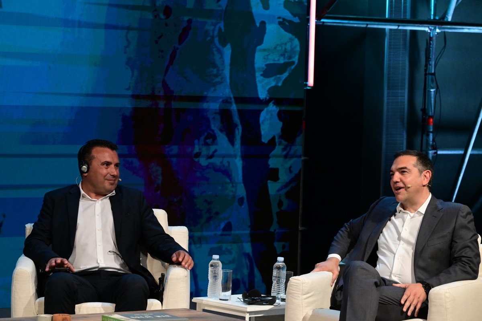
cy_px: 160
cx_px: 241
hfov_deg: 14.2
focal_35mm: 145
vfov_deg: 9.5
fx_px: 1941
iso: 8000
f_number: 9
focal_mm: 145
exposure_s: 1/500
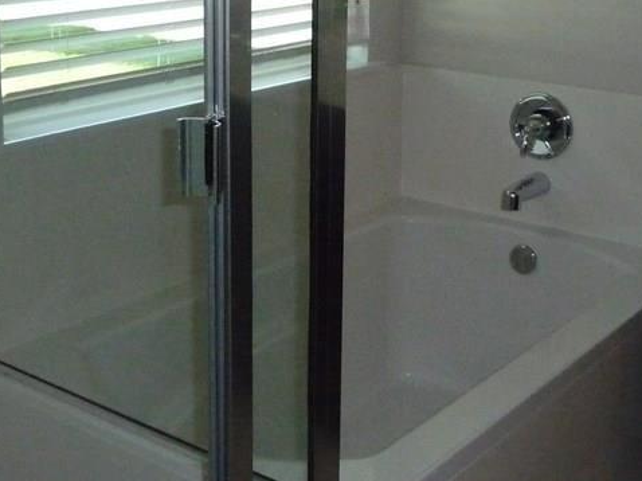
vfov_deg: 24.1
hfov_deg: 32.2
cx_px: 337
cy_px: 105
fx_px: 1112
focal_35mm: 60
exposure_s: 1/400
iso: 800
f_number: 3.3
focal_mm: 4.7
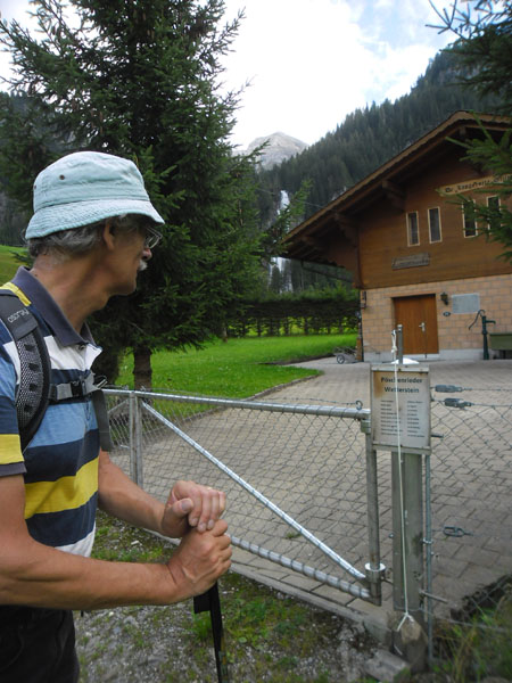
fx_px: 532
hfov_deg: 51.4
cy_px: 342
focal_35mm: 27
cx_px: 256
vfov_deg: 65.3
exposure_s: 1/224
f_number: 3.5
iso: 80
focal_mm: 4.9
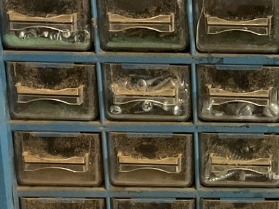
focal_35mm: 108
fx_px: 871
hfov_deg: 17.5
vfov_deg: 13.7
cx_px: 319
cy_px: 161
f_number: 1.8
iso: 320
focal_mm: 3
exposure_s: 1/40
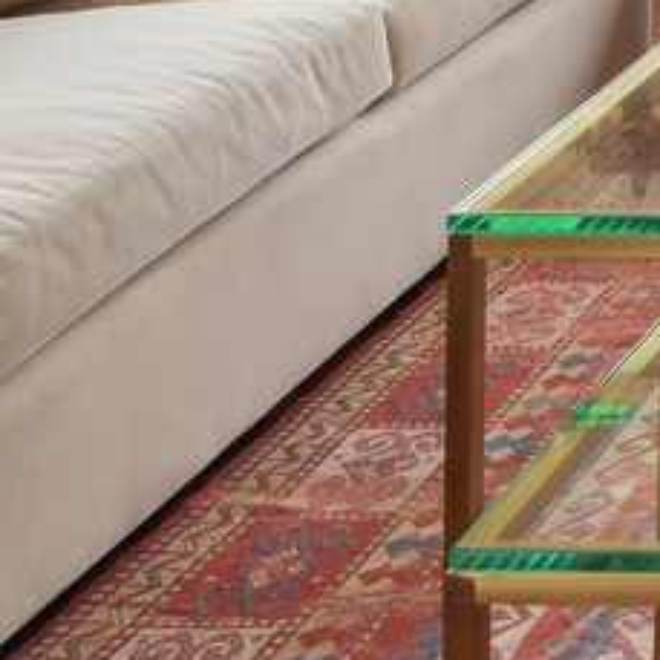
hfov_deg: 13.8
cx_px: 1571
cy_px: -571
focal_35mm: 90
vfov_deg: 16.0
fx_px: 1941
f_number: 10
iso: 100
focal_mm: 15
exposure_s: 1/13
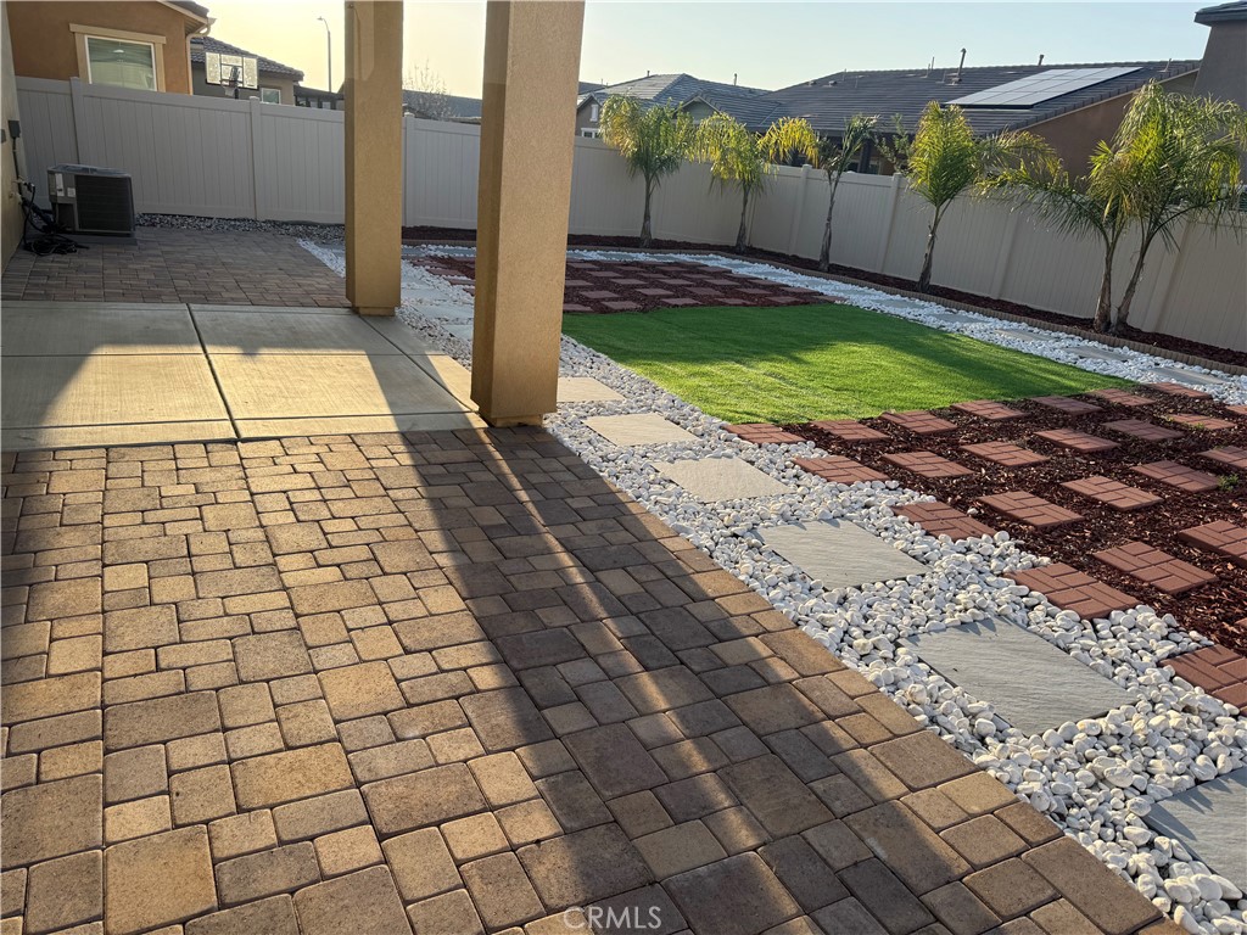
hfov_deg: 71.6
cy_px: 468
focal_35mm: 24
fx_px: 865
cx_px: 624
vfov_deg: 56.8
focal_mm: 6.76
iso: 80
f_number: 1.78
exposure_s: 1/1721
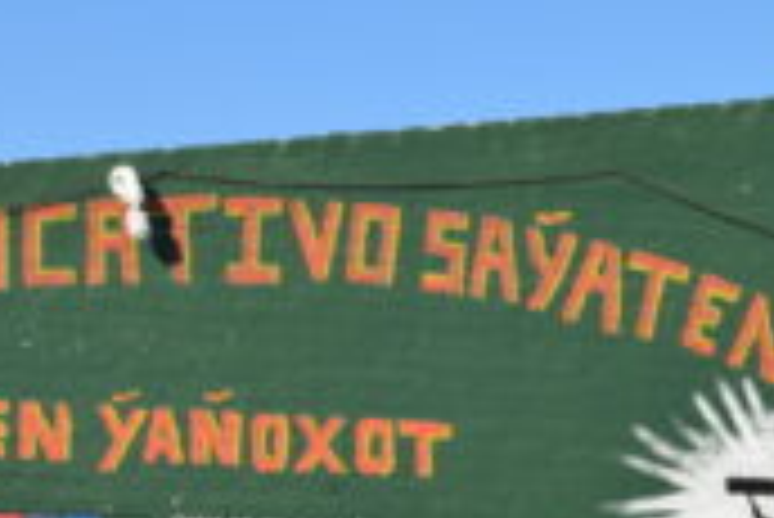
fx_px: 2955
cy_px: 374
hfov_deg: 14.6
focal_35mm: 137
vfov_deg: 10.0
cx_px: -27
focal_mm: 35
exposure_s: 1/400
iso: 200
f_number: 9
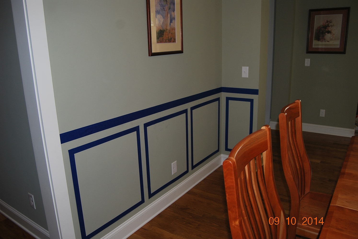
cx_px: 179
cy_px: 120
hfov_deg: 67.3
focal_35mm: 27
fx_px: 269
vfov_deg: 48.0
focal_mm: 18
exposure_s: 1/60
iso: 200
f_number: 3.5
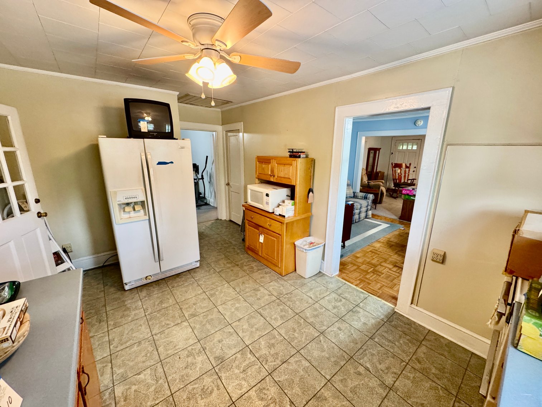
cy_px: 204
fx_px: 219
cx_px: 271
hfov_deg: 102.1
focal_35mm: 14
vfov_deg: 85.7
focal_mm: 2.22
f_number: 2.2
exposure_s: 1/60
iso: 320
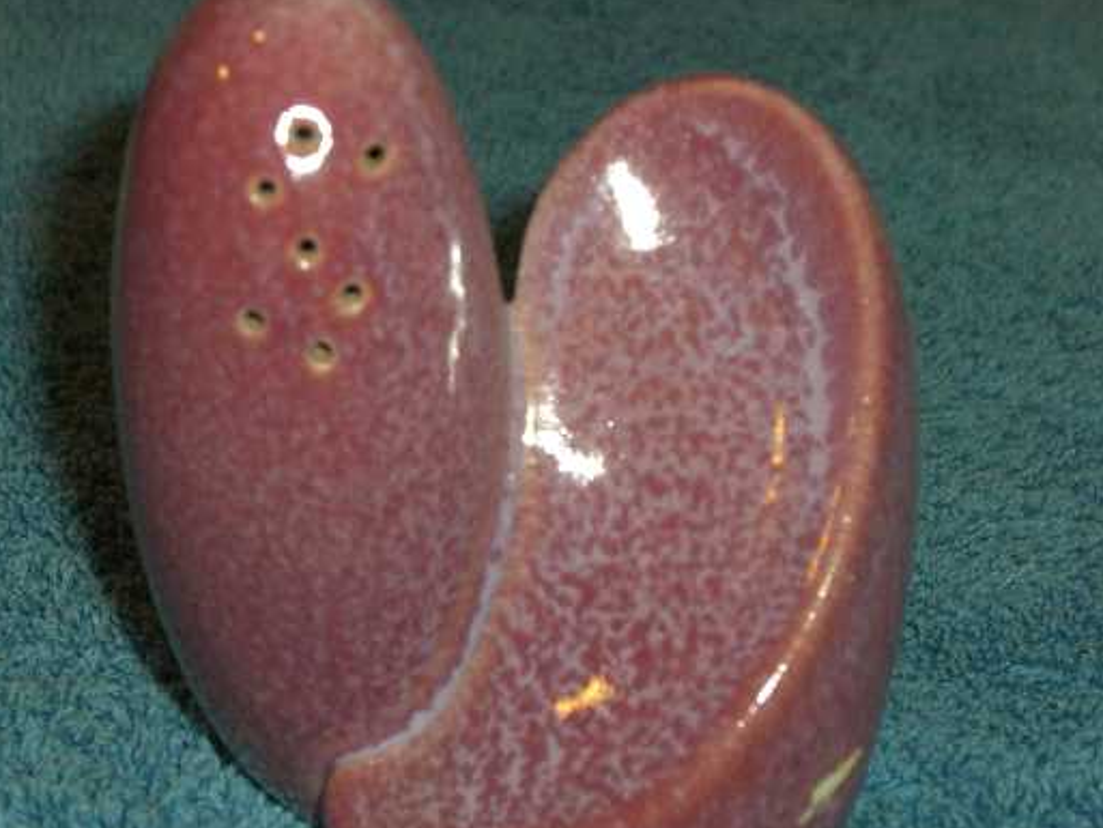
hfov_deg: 16.9
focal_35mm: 116
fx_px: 3697
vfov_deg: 12.8
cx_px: 421
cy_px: 469
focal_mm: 19.4
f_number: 9.6
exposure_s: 1/30
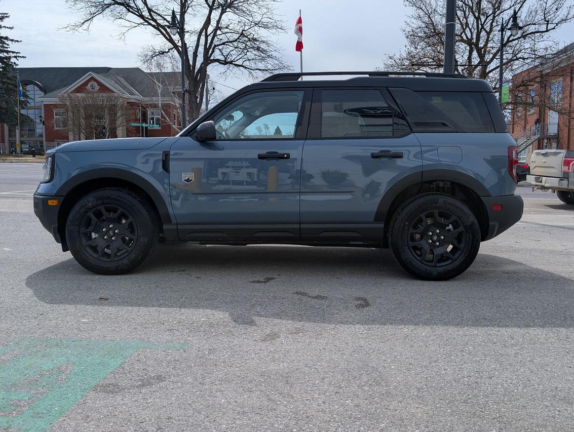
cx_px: 295
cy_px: 190
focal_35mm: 27
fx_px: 448
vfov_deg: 51.3
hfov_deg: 65.2
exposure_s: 1/2370
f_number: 1.68
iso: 21
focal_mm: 6.9
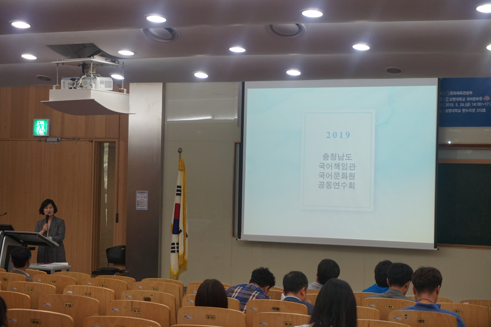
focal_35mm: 75
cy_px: 164
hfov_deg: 27.0
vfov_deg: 18.2
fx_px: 1022
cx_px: 246
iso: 640
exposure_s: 1/80
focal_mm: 50
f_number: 5.6
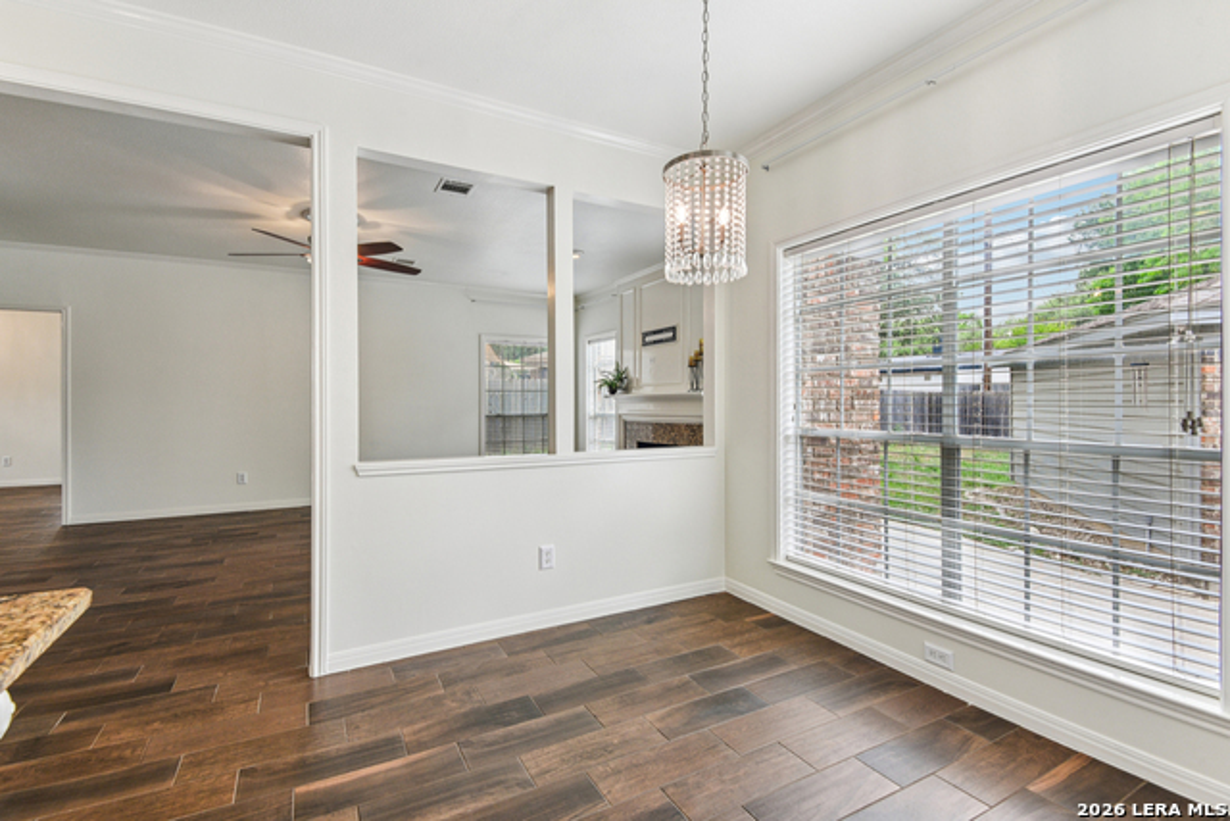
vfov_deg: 73.8
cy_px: 410
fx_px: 547
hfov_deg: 96.7
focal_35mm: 16
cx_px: 615
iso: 400
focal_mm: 16
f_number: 8
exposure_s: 1/25
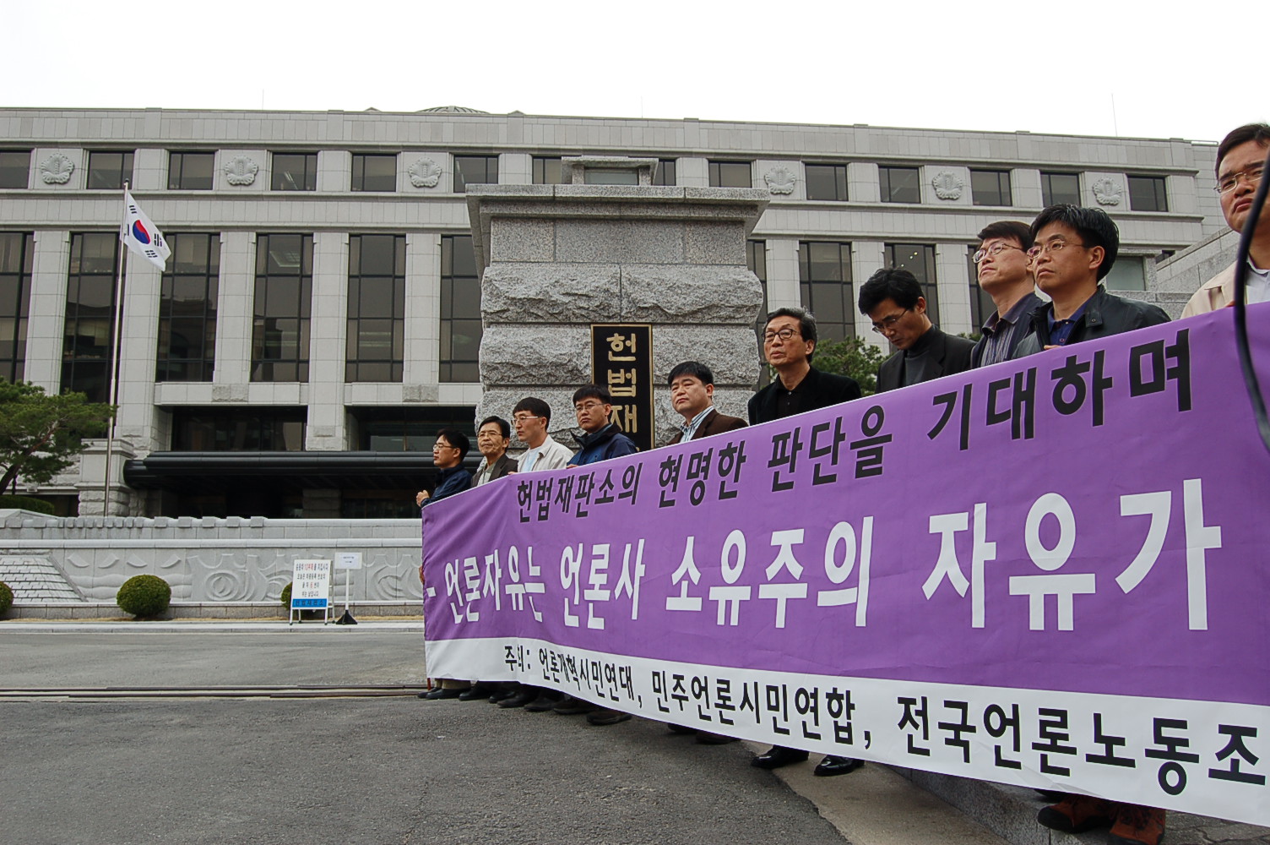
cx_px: 635
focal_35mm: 30
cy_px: 422
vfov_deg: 43.5
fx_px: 1057
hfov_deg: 62.0
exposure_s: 1/160
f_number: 7.1
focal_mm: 20
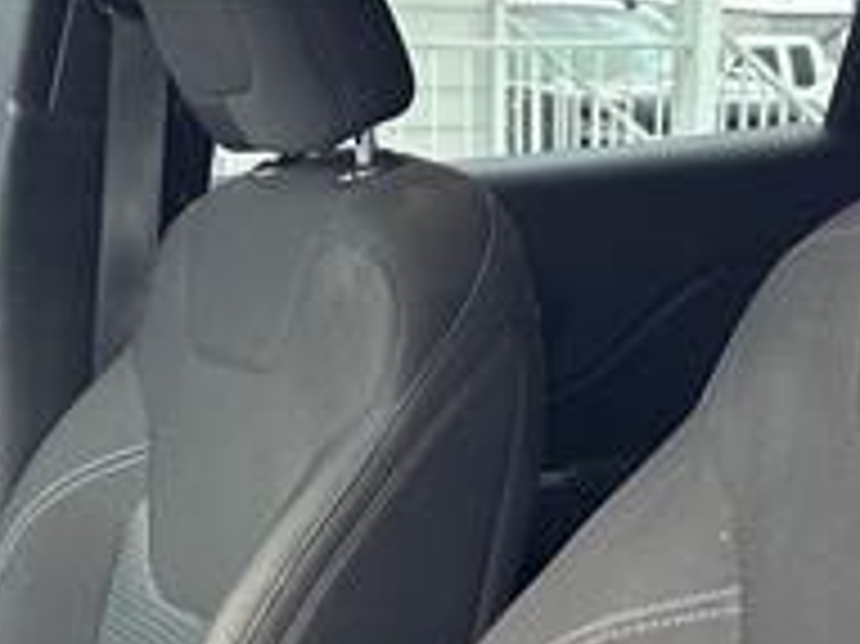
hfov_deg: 22.5
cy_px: 1058
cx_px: 396
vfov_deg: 15.2
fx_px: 2160
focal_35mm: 87
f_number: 1.6
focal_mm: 5.96
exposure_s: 1/121
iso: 125
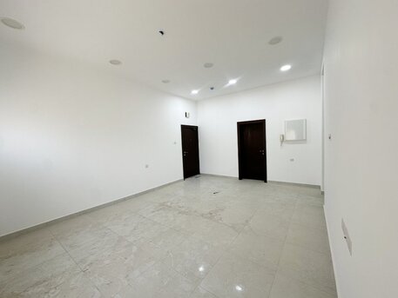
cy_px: 149
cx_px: 199
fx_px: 161
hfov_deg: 102.0
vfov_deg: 85.7
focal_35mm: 14
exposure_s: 1/100
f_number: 2.2
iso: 100
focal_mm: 2.22
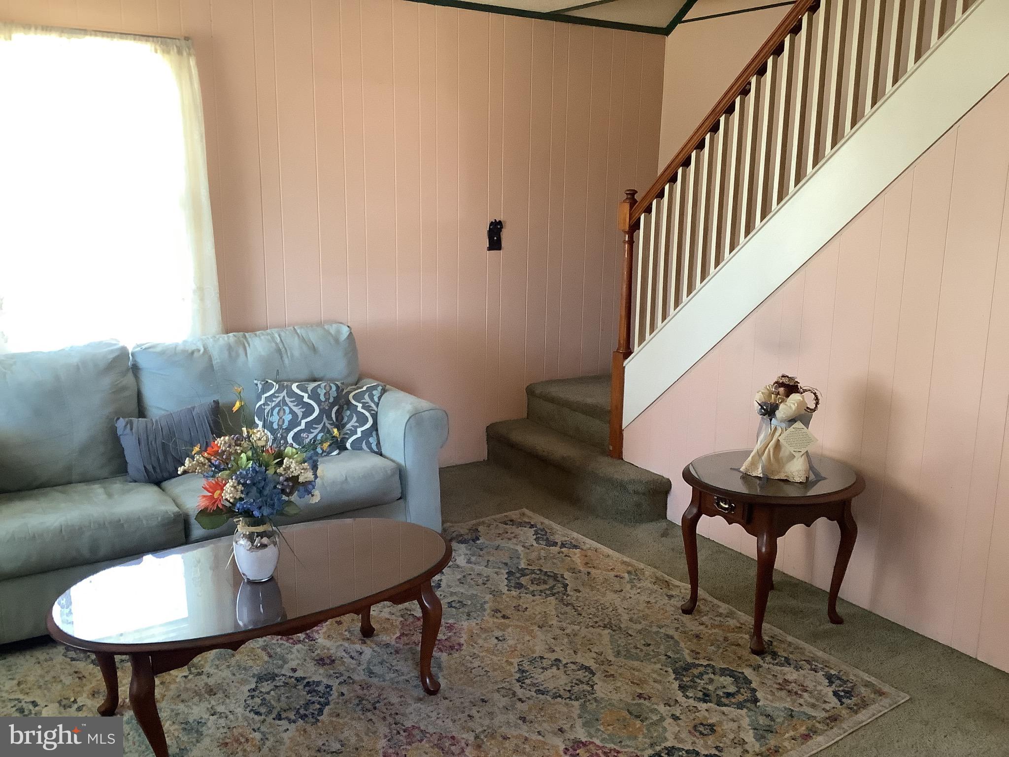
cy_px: 378
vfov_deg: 45.4
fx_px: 904
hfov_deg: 58.4
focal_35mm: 31
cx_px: 504
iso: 200
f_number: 2.4
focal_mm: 3.3
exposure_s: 1/60
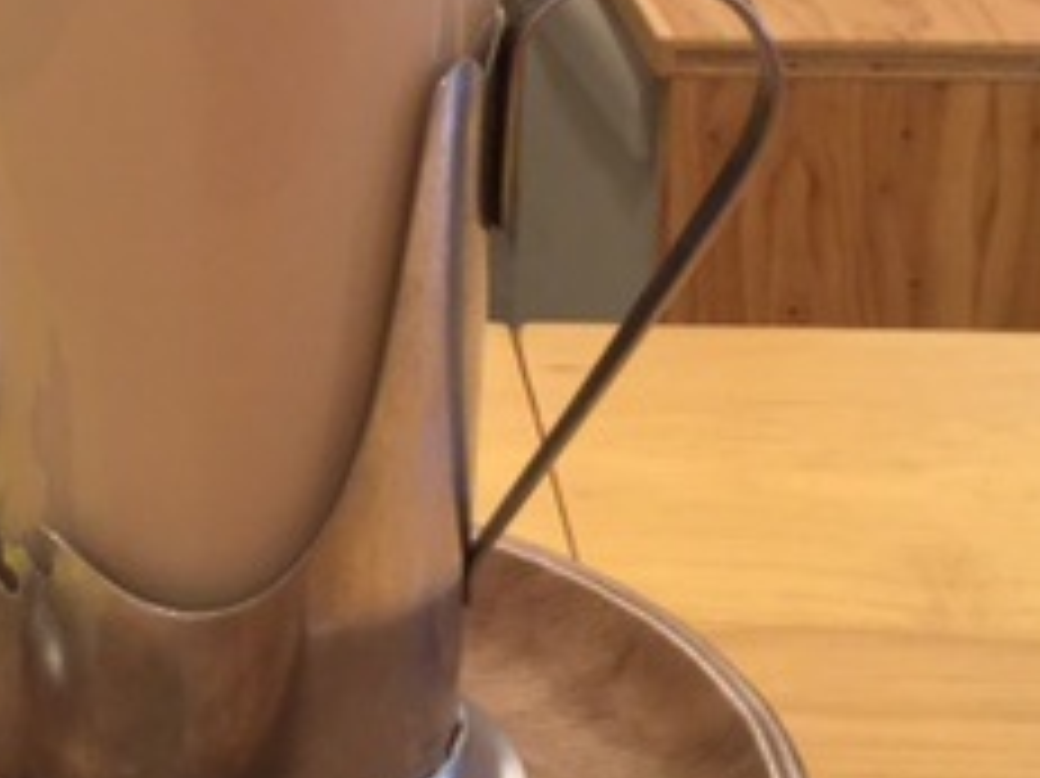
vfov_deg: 16.8
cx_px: 0
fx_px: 2582
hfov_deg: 21.9
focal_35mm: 86
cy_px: 18
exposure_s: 1/30
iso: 100
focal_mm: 3.3
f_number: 2.4
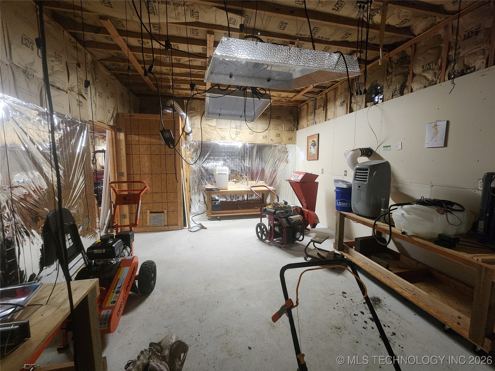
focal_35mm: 13
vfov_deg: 89.9
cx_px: 248
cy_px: 186
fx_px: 186
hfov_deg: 106.2
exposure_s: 1/30
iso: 640
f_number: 2.2
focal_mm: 2.2
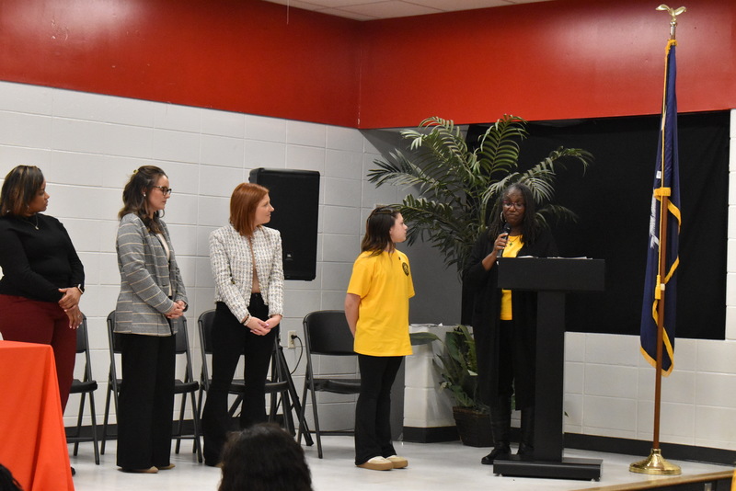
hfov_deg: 24.6
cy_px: 246
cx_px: 368
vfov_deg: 16.6
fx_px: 1687
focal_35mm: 82
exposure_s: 1/100
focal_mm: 55
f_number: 7.1
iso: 5000
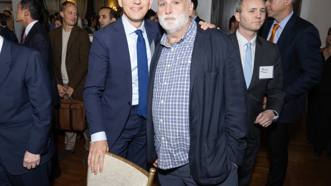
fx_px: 228
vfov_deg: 44.3
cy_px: 80
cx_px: 160
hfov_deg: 71.9
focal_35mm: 26
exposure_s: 1/160
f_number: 5.6
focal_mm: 24
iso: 1250
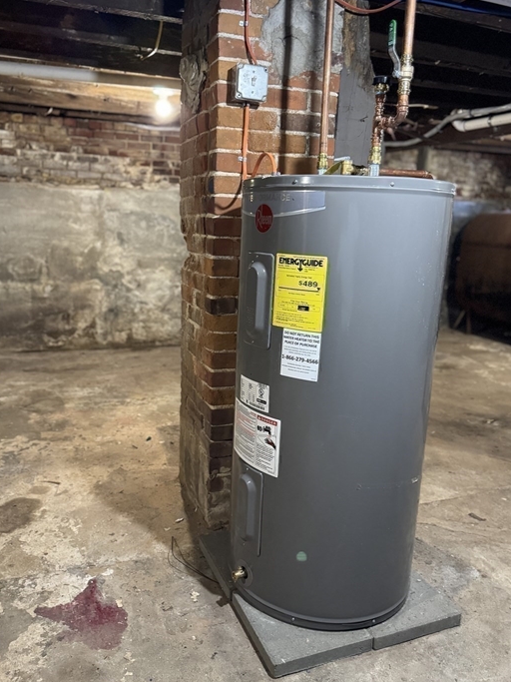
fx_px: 532
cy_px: 328
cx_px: 235
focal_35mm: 27
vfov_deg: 65.3
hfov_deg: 51.3
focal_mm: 6.76
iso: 800
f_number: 1.78
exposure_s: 1/40
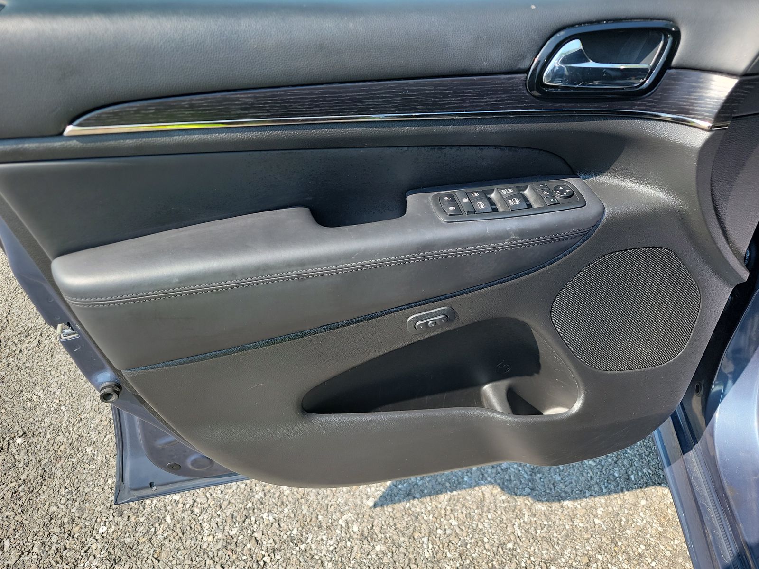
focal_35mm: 24
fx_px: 526
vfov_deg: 56.8
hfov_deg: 71.6
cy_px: 284
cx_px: 380
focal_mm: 6.7
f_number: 1.8
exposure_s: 1/196
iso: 50
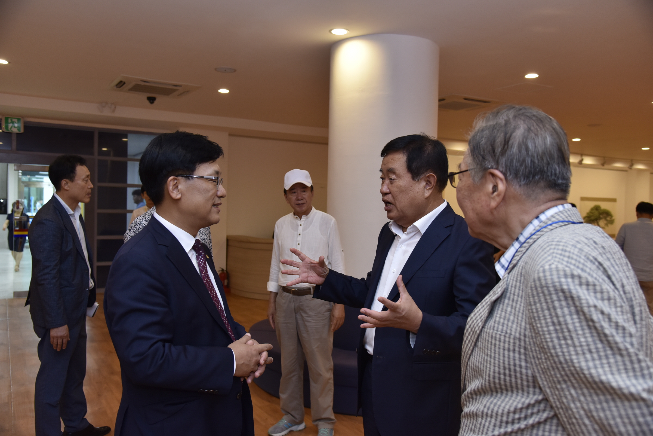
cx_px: 326
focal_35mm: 30
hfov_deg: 61.9
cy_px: 218
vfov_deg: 43.6
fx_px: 544
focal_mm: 30
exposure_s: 1/125
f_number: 4.5
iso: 800
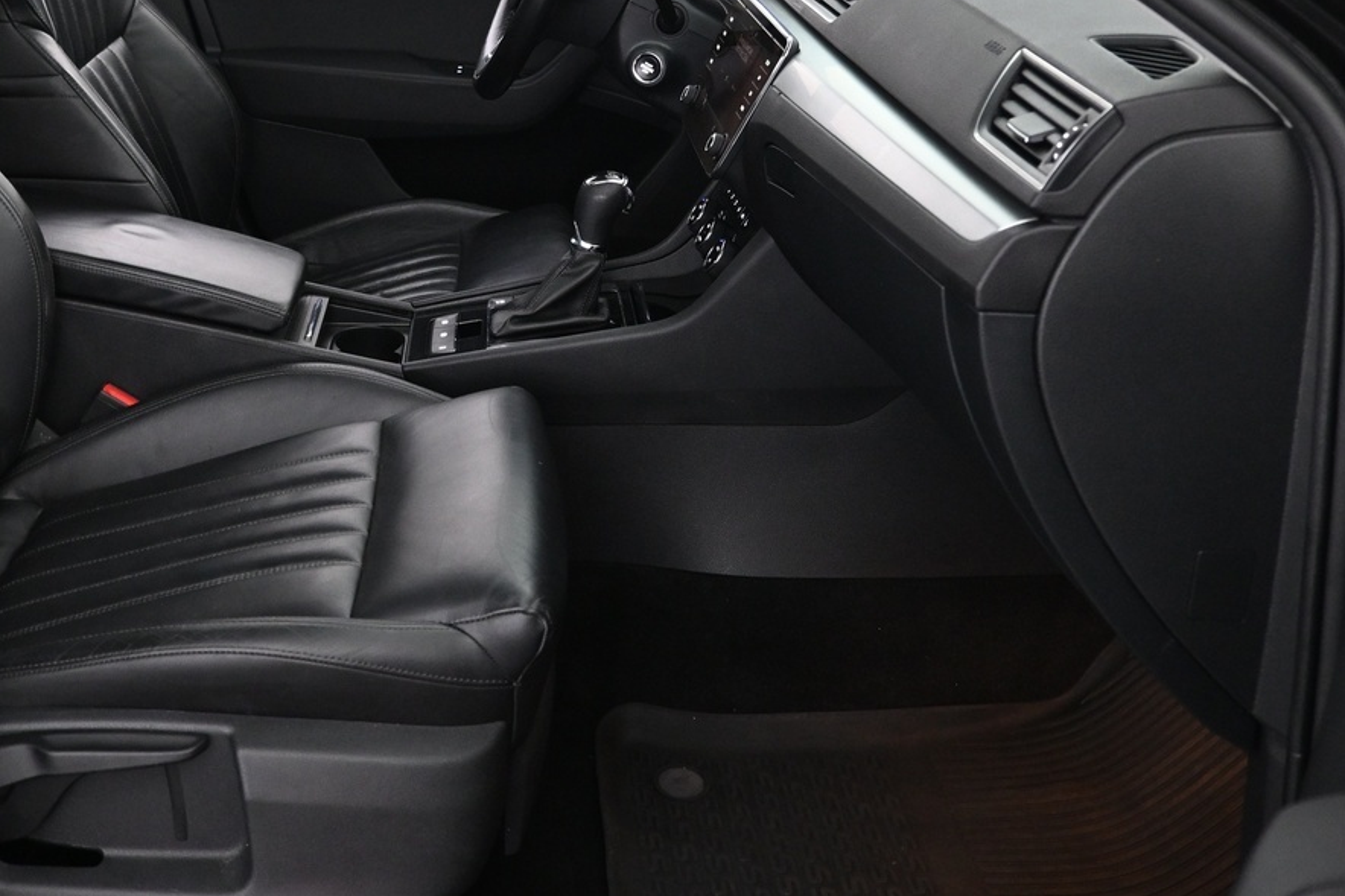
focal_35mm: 44
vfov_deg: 29.9
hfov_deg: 44.0
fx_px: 1643
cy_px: 199
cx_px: 478
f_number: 3.5
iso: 1600
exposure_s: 1/25
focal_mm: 16
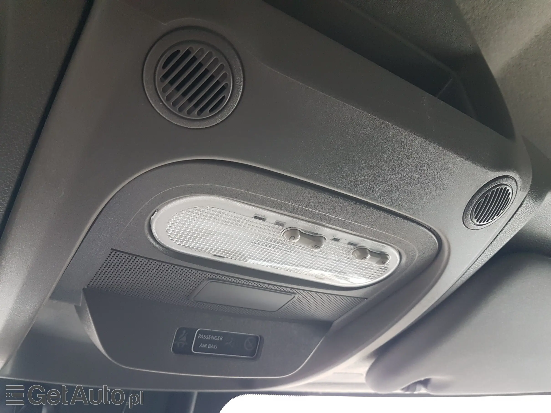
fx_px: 414
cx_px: 276
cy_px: 206
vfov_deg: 53.1
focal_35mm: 26
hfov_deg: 67.3
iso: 200
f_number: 1.7
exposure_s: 1/24
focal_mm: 4.2
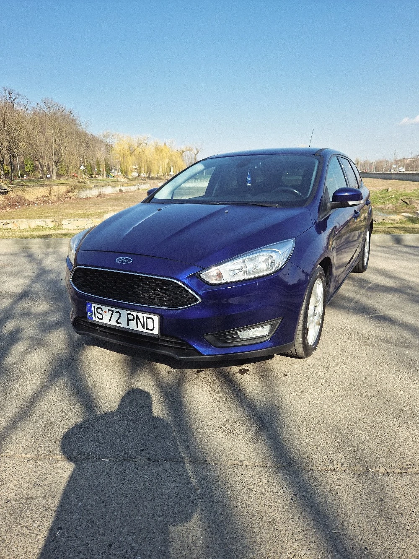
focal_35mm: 23
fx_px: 371
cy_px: 280
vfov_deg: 73.9
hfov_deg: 58.9
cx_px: 210
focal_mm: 5.4
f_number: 1.8
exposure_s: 1/1111
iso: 50
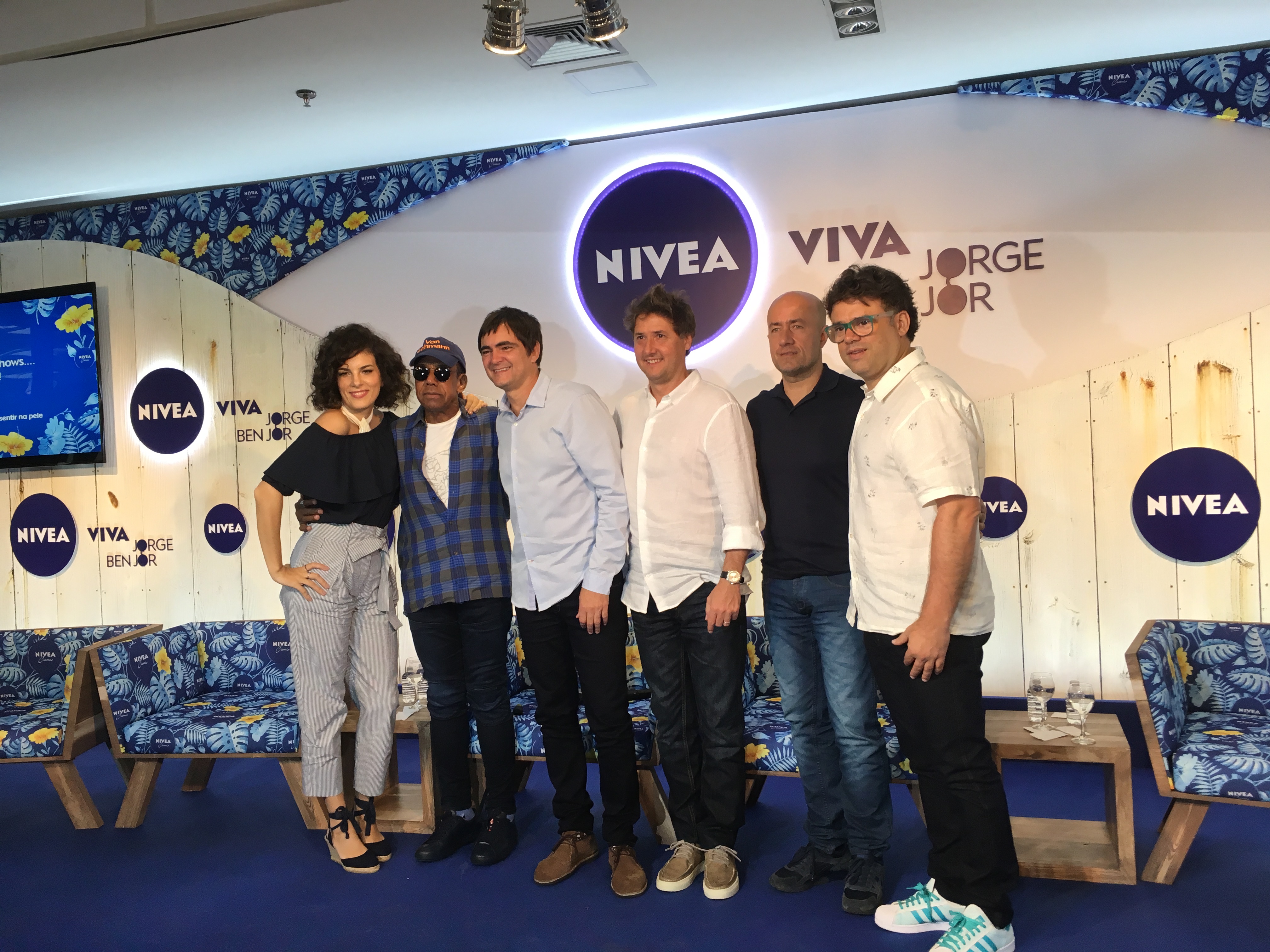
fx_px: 1064
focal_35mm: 29
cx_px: 635
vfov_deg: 48.2
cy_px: 476
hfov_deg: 61.7
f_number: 2.2
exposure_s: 1/30
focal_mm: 4.15
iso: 50
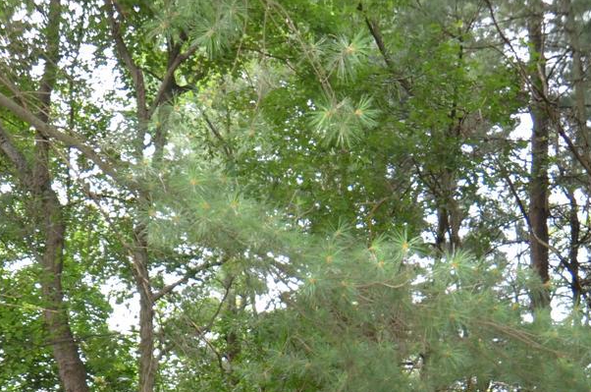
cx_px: 321
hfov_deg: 38.9
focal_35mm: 51
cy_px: 458
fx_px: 836
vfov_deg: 24.2
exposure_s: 1/125
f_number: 3.5
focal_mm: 10
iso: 320
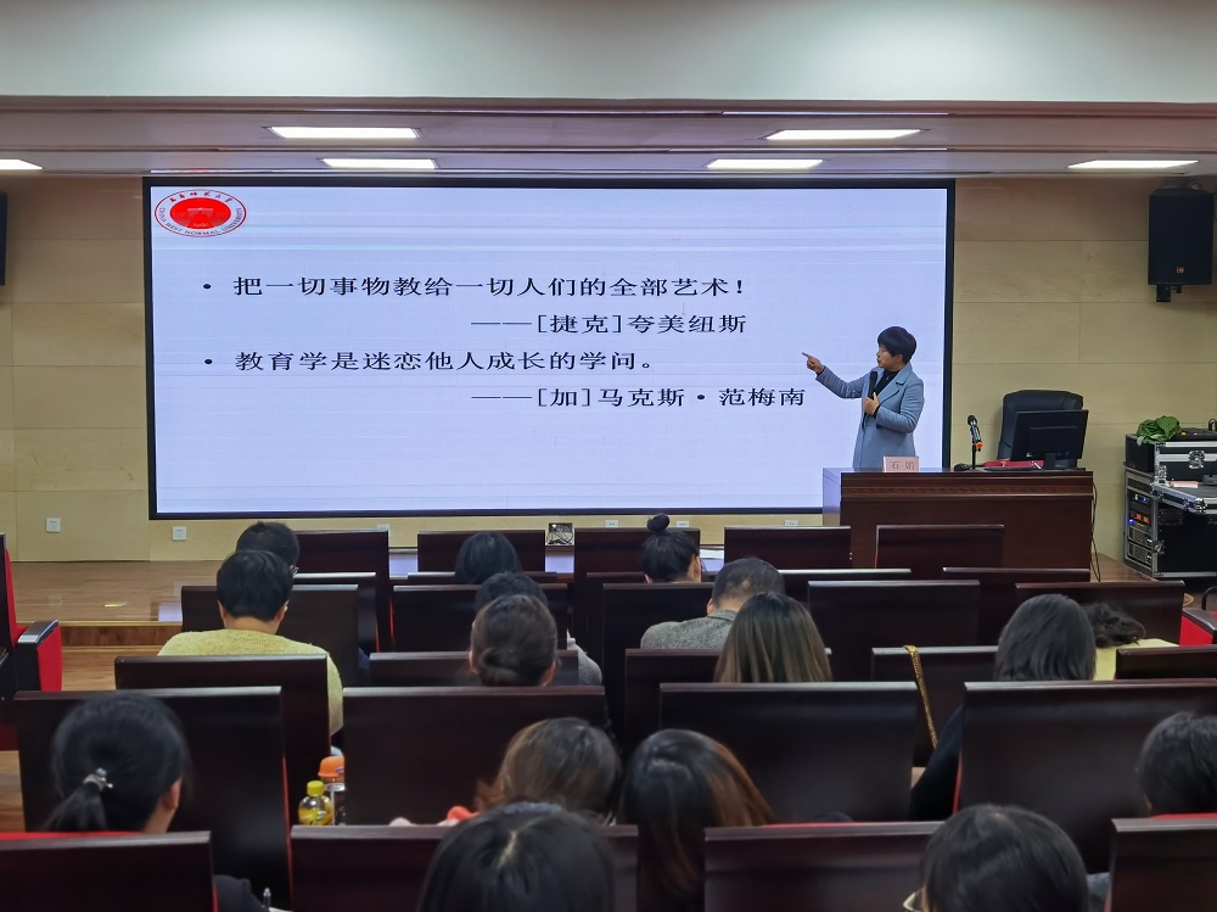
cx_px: 608
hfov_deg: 35.6
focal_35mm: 54
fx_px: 1898
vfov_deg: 27.0
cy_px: 456
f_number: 4
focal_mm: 6.71
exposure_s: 1/96.2
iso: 50
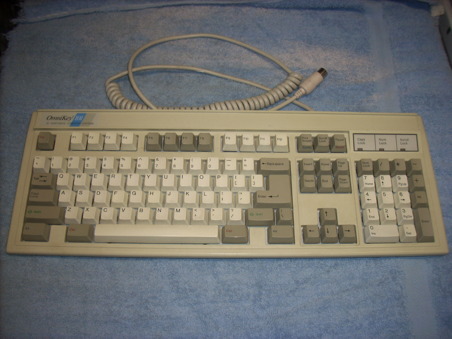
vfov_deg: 38.7
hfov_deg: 50.1
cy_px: 170
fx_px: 483
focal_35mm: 37
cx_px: 226
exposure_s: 1/30
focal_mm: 6.2
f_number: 2.8
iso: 64
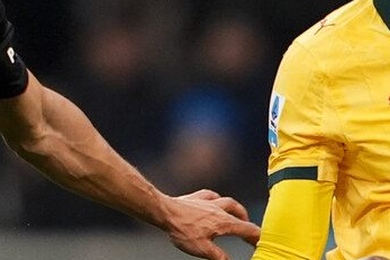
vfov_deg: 0.5
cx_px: 272
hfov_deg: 0.7
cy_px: 272
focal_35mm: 2769
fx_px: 29982
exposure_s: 1/1250
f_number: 2.8
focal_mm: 400
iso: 1600
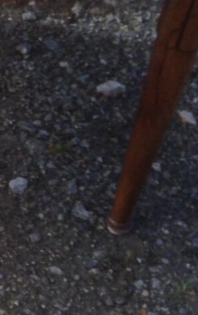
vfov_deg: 13.8
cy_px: 60
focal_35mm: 151
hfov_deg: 8.0
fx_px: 1301
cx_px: -283
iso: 50
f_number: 2.4
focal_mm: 4.12
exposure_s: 1/404
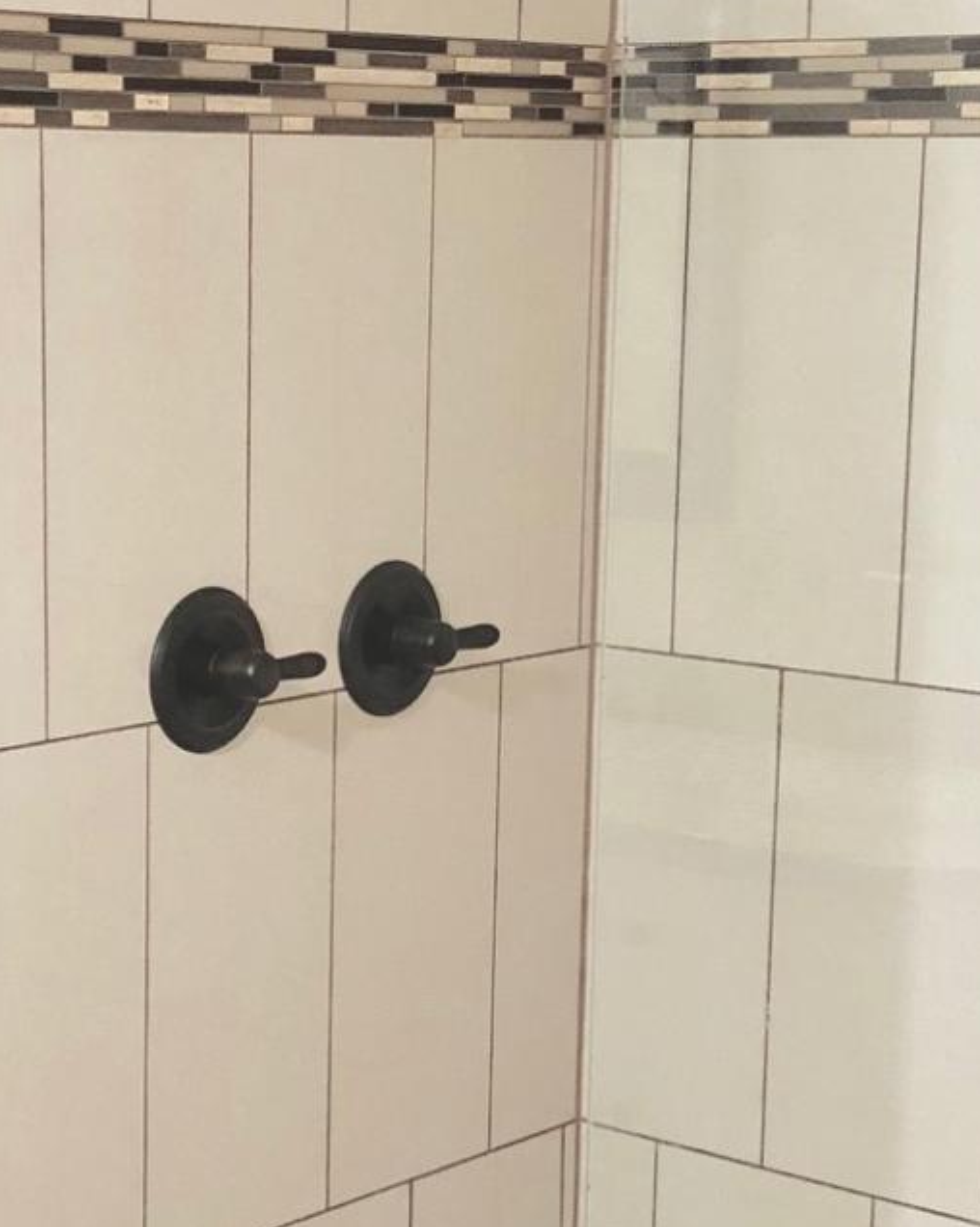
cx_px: 231
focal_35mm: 86
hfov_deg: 17.7
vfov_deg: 22.2
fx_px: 3121
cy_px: 772
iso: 80
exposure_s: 1/15
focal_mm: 3.99
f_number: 1.8
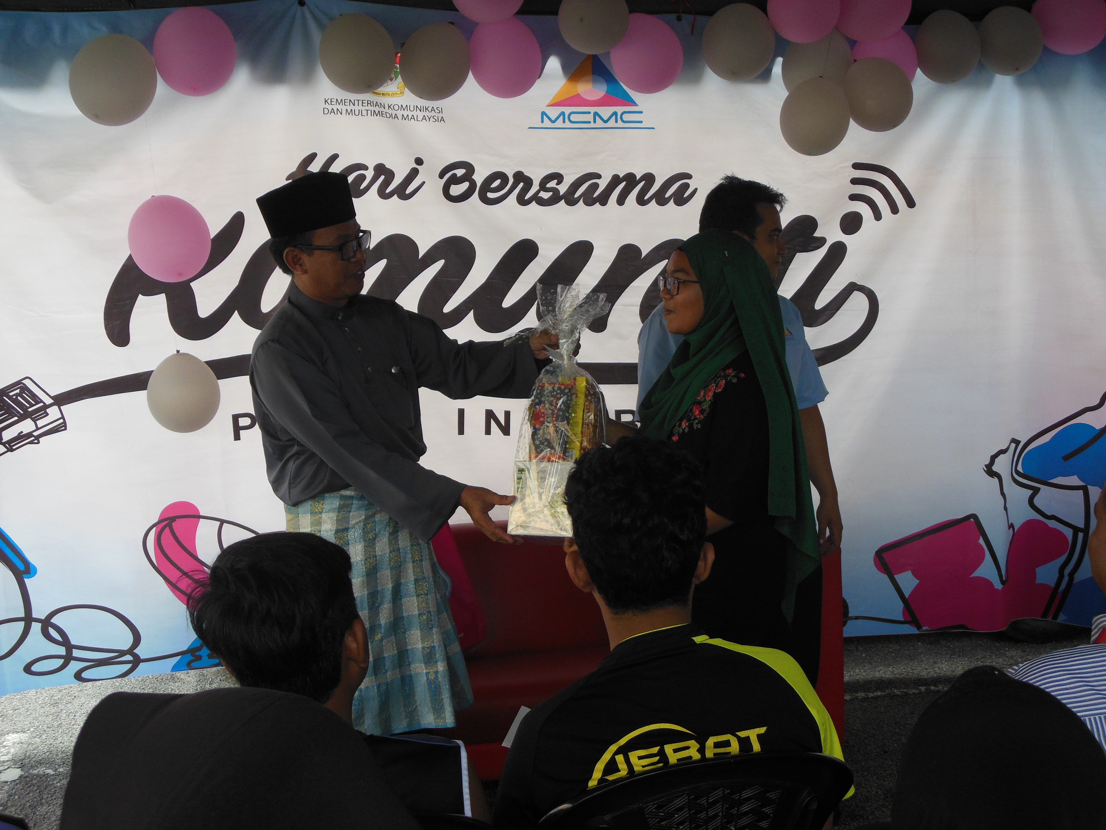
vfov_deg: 29.1
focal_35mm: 50
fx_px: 1598
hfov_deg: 38.2
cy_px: 415
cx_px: 553
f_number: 4
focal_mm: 8.9
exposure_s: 1/250
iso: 250
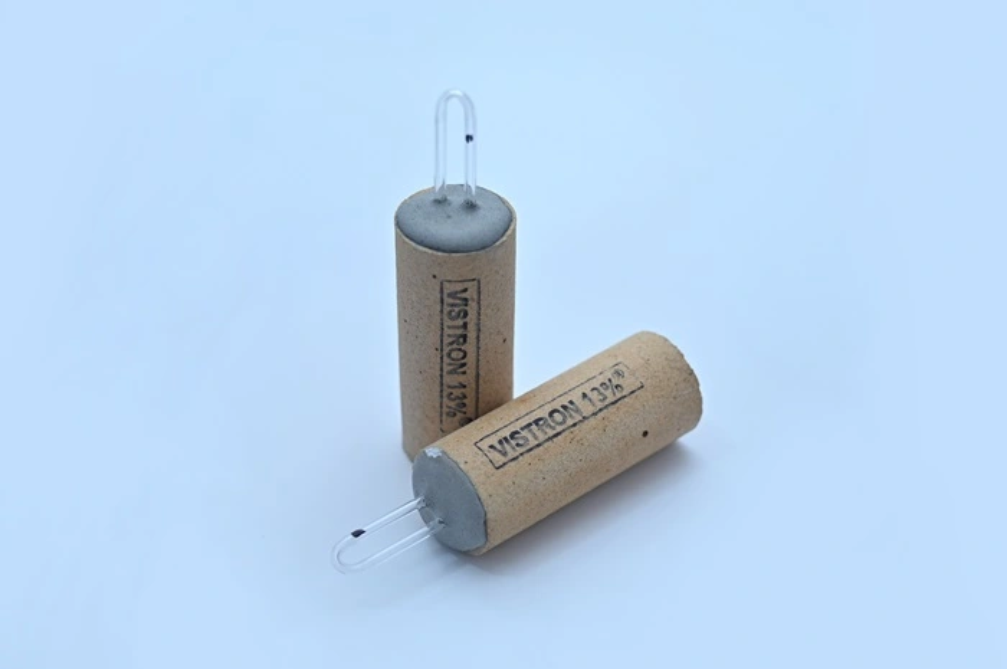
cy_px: 334
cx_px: 504
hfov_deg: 35.1
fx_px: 1593
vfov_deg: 23.7
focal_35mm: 57
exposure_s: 1/125
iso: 160
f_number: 4
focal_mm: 57
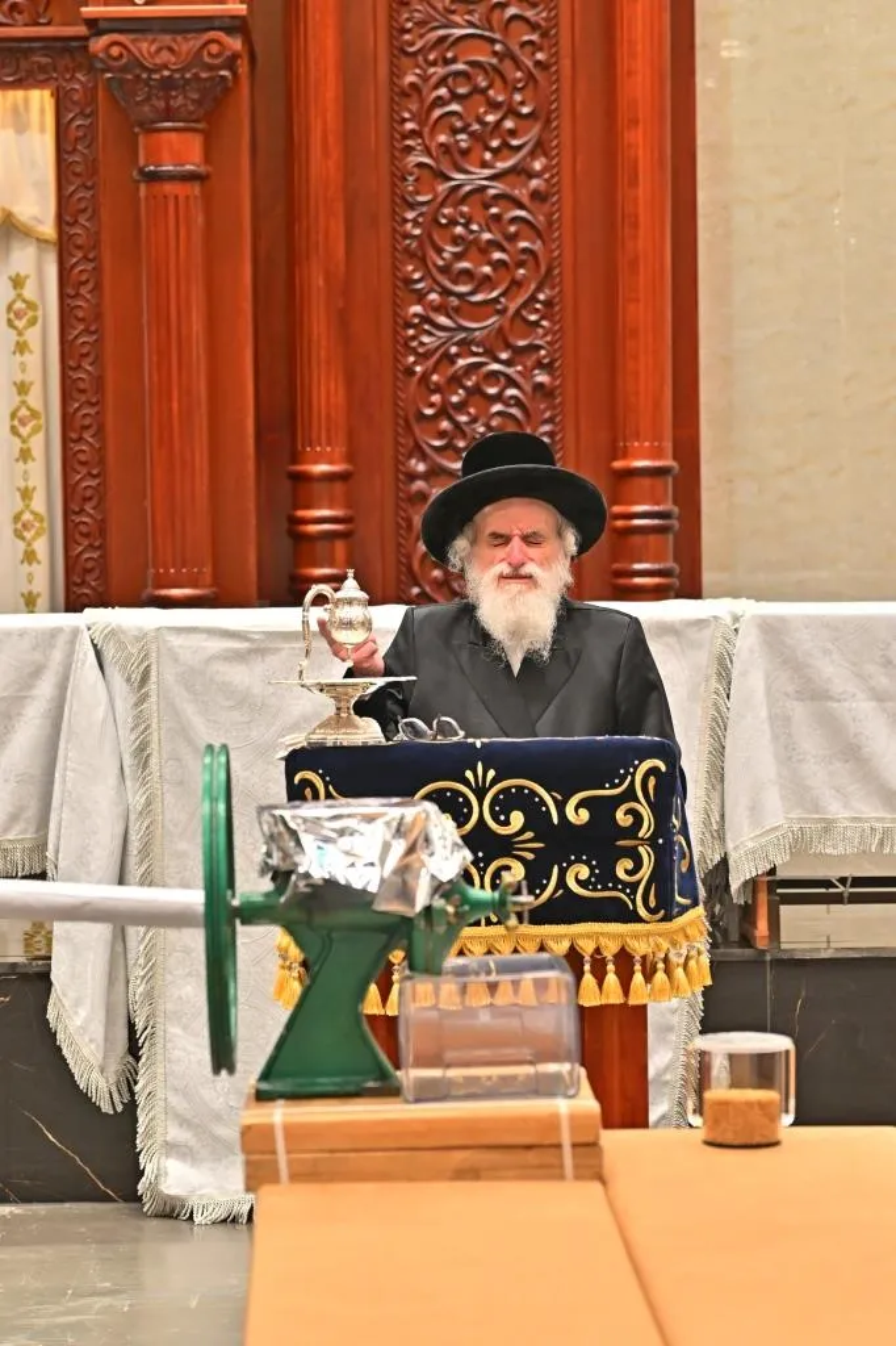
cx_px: 448
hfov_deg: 13.3
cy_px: 673
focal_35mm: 103
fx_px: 3848
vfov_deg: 19.8
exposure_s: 1/320
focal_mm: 69
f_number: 4
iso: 640
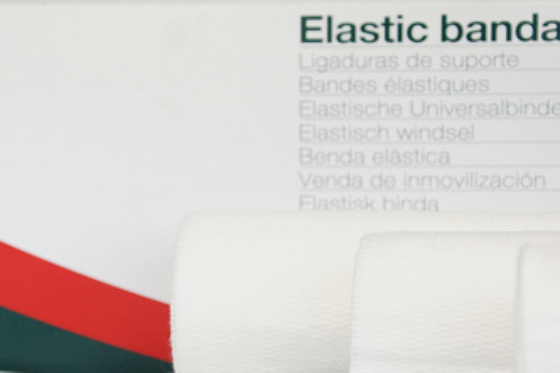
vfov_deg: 8.2
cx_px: 233
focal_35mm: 168
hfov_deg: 12.2
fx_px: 2612
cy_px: 246
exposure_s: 1/320
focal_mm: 62
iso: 800
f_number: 5.3
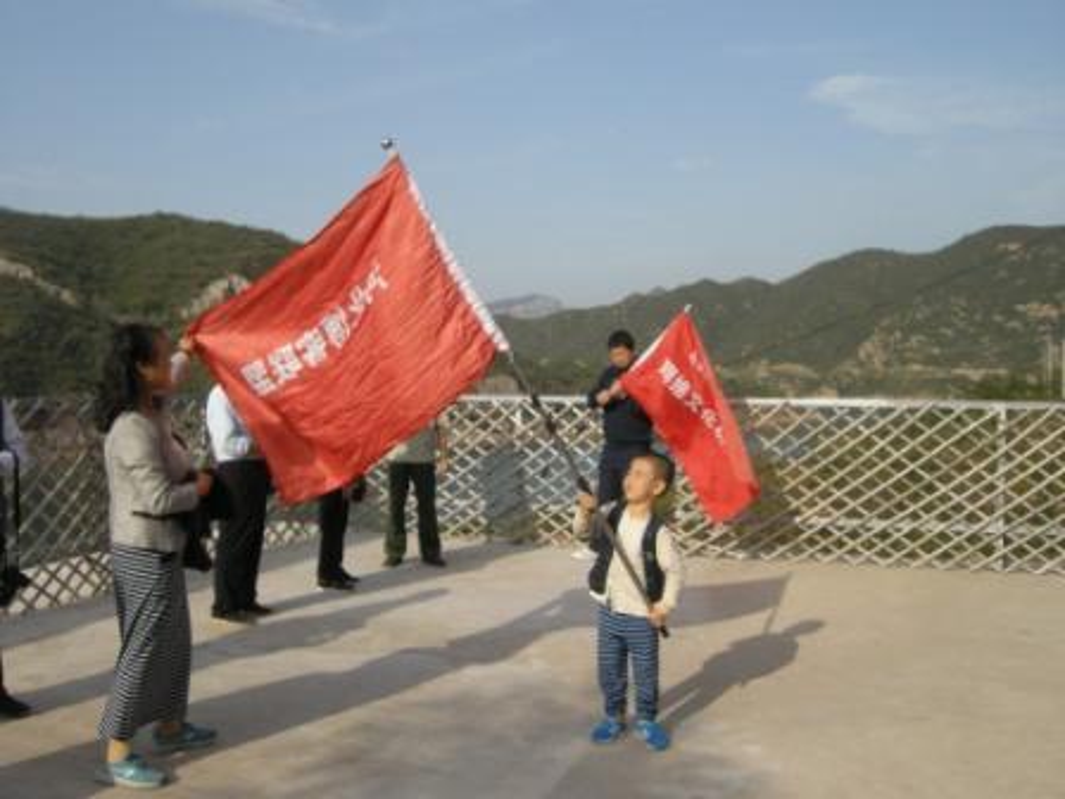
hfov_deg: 52.6
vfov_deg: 40.7
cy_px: 400
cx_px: 532
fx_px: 1077
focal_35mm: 35
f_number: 5.4
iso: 64
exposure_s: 1/336
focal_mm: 7.5
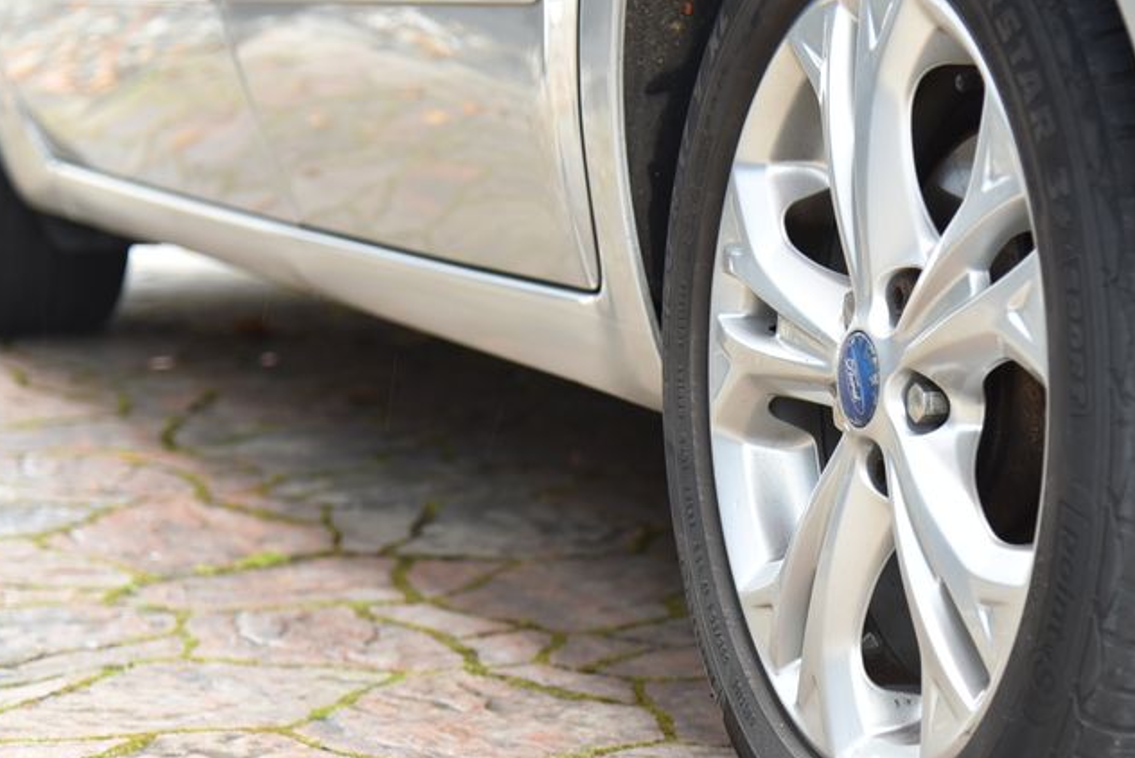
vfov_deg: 12.8
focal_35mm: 107
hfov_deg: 19.0
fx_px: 3375
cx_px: 837
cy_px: 370
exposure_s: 1/50
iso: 500
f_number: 4
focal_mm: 66
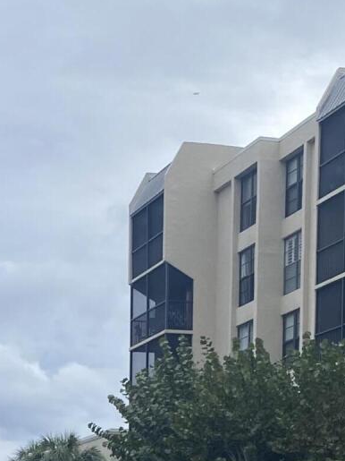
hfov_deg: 14.5
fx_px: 1343
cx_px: 34
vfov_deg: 17.4
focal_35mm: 101
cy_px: 704
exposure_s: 1/1346
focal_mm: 4.25
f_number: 1.8
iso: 32
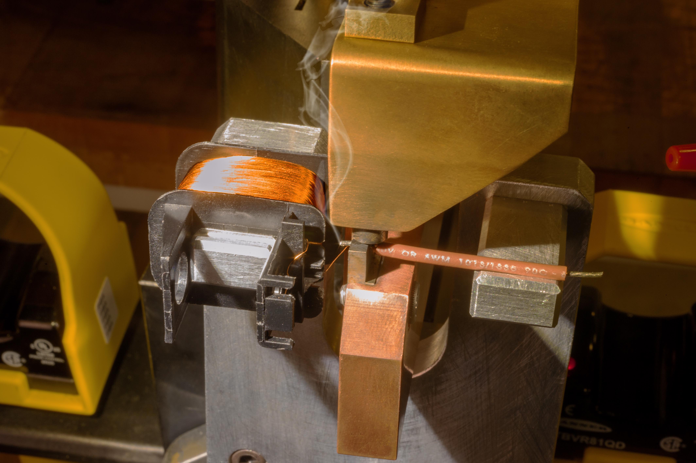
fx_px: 1063
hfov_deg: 36.3
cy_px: 232
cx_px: 348
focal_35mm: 55
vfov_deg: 24.6
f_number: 32
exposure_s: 1/4
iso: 400
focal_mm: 55
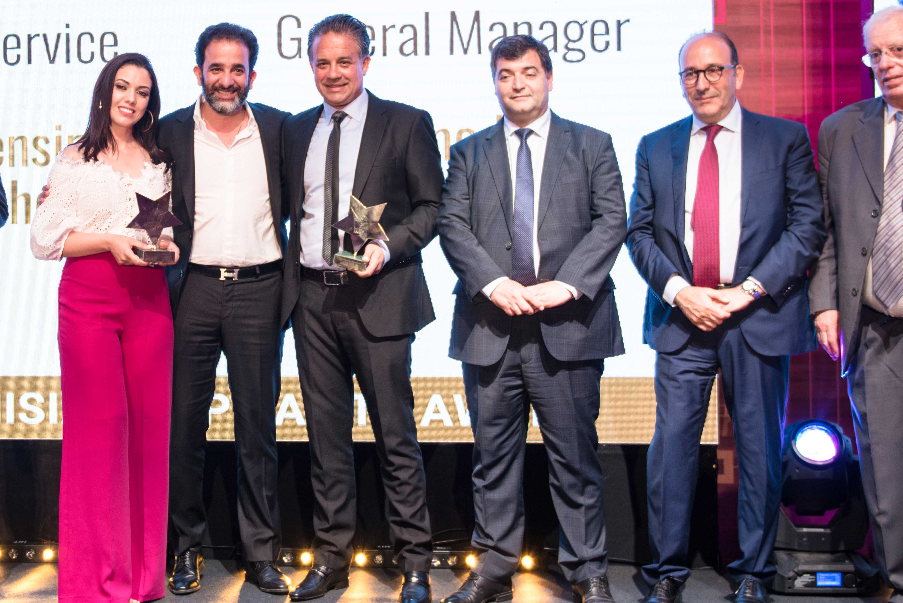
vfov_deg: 21.5
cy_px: 220
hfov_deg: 31.5
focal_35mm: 63
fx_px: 1581
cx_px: 264
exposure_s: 1/200
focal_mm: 31
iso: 500
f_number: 2.8
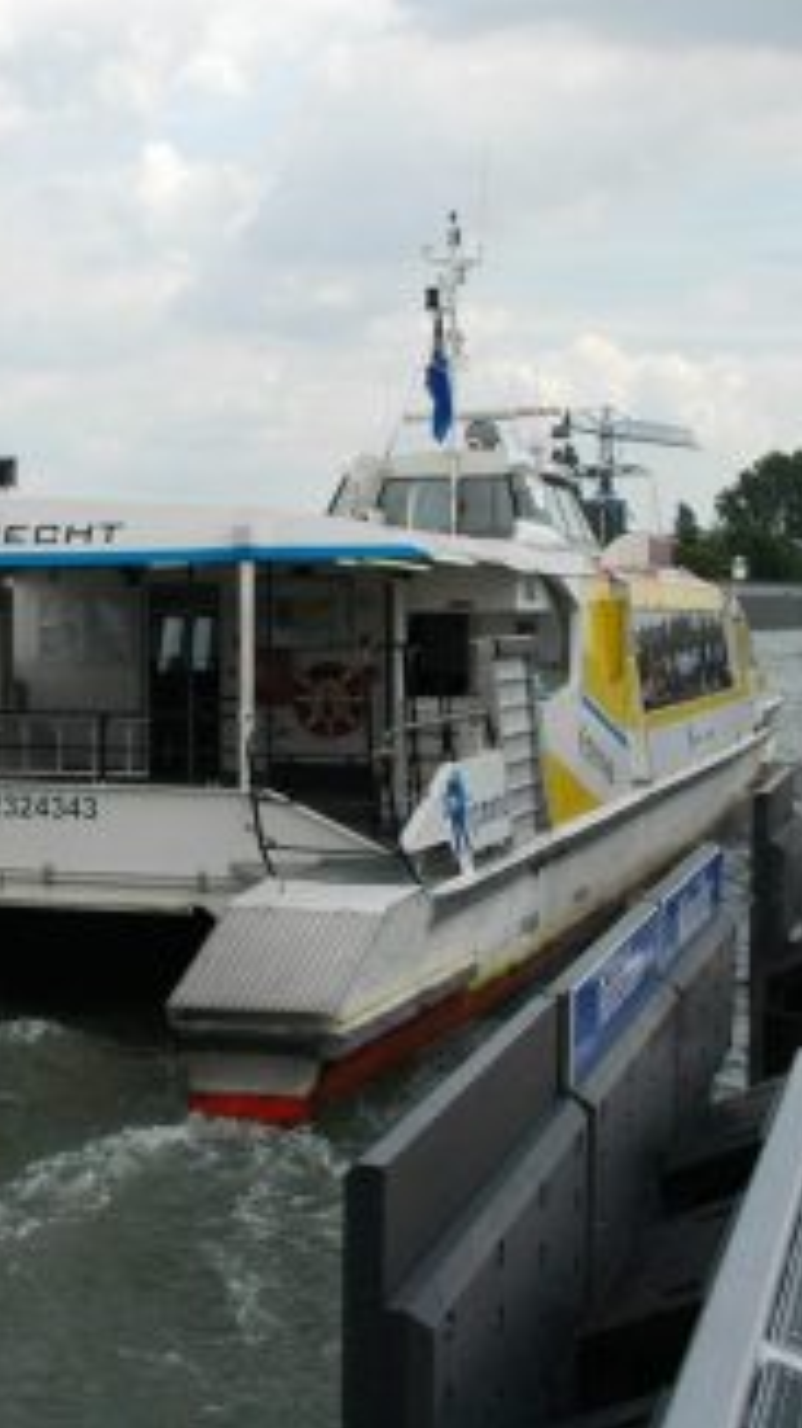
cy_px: 714
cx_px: 81
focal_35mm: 62
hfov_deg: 19.0
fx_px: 2348
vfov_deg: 33.8
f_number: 10
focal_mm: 26
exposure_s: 1/320
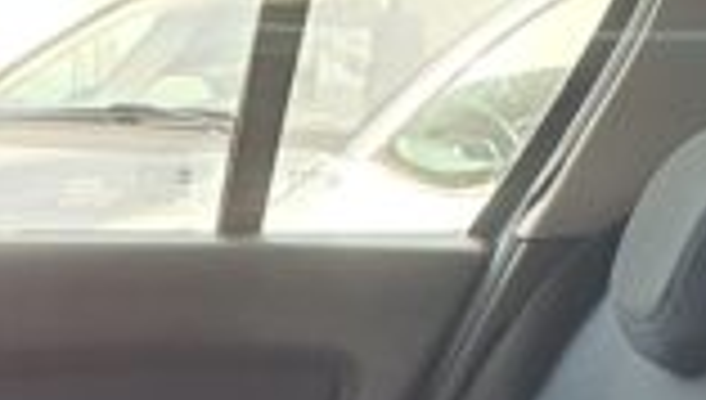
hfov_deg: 14.7
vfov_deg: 7.7
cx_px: 58
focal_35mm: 144
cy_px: 1052
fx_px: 2701
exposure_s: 1/120
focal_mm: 4.32
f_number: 2.4
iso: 50
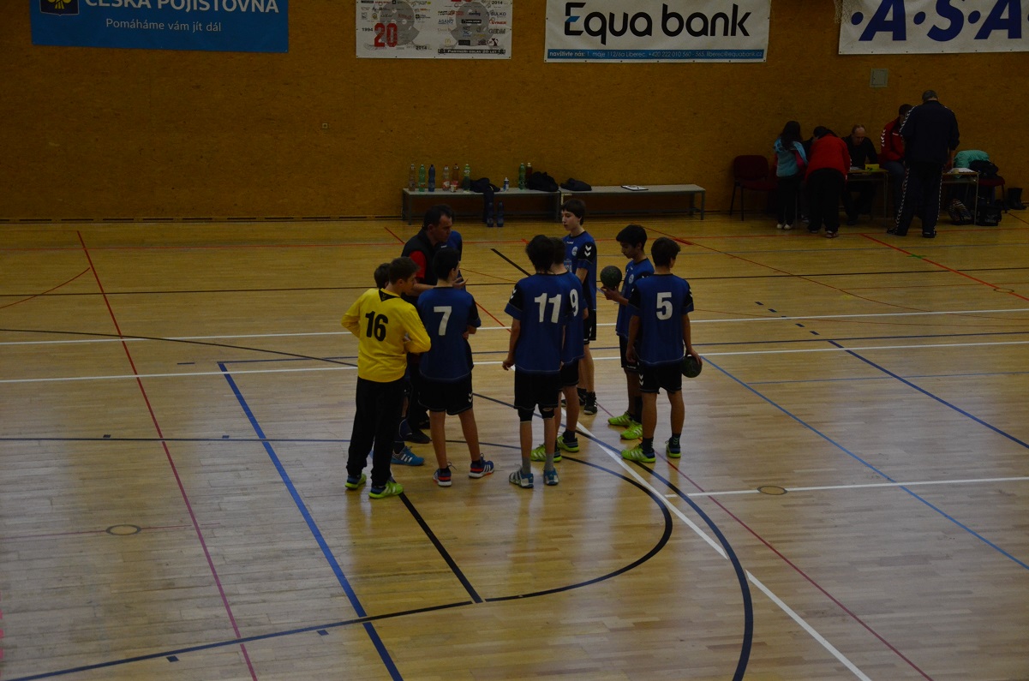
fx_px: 1925
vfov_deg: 20.1
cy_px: 340
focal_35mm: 68
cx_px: 514
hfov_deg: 29.9
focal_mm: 45
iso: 800
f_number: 4.8
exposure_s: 1/400
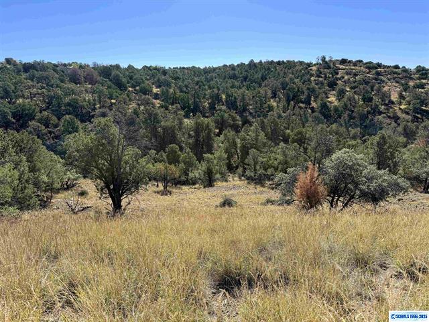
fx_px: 297
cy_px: 161
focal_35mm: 24
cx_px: 214
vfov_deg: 56.8
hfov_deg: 71.6
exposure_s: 1/3145
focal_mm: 6.76
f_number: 1.78
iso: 80
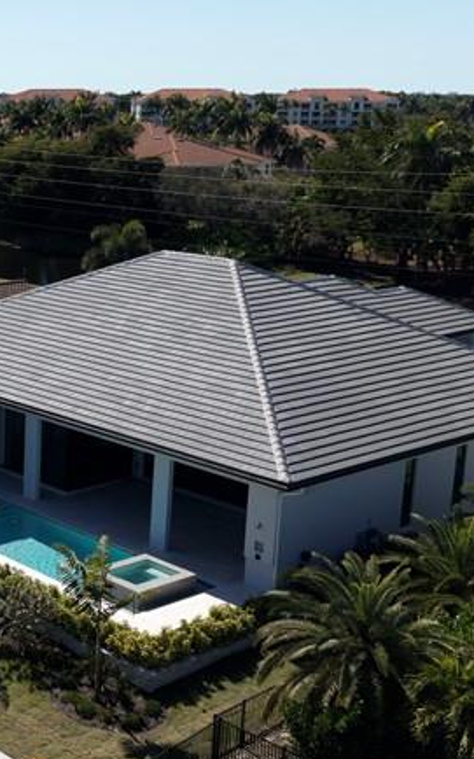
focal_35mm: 60
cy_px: 322
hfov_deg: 19.3
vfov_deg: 33.9
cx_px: -203
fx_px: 1241
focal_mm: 8.67
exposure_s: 1/400
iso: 100
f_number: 1.8
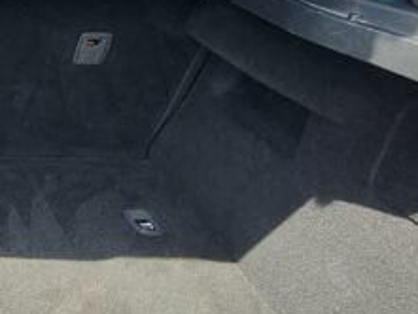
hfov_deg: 32.1
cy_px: 132
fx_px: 568
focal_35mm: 47
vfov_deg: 30.9
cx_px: -106
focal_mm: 1.74
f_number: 2.2
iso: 32
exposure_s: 1/112
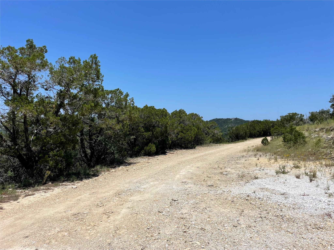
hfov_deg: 67.3
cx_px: 167
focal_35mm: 26
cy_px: 125
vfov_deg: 53.1
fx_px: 251
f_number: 1.6
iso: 32
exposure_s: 1/6897
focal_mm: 4.2
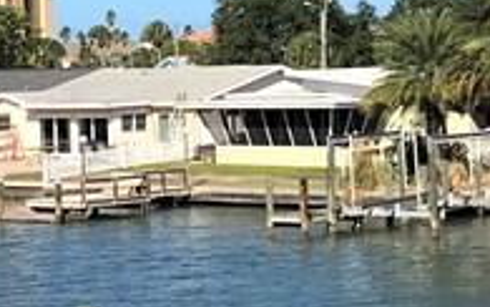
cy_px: 146
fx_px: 2084
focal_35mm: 156
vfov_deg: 8.4
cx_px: 131
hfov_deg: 13.4
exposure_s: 1/3300
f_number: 1.8
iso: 20
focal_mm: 3.99
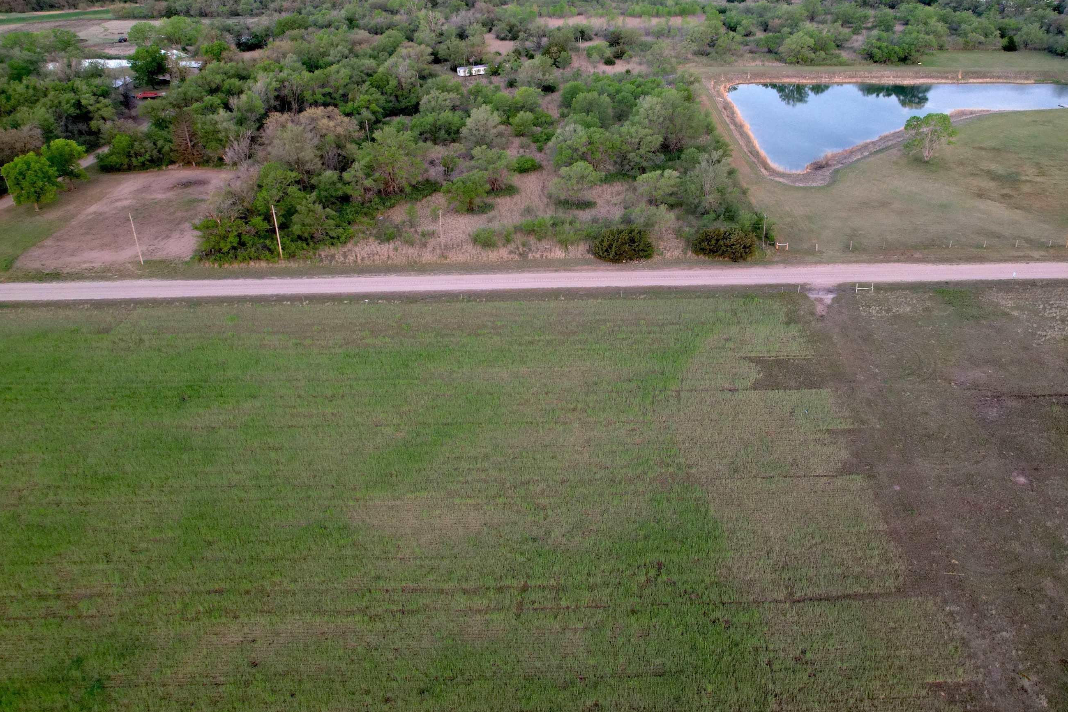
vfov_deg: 49.4
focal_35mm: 26
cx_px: 611
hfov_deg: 69.0
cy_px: 300
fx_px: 771
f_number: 2.8
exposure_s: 1/15
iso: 360
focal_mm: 8.38
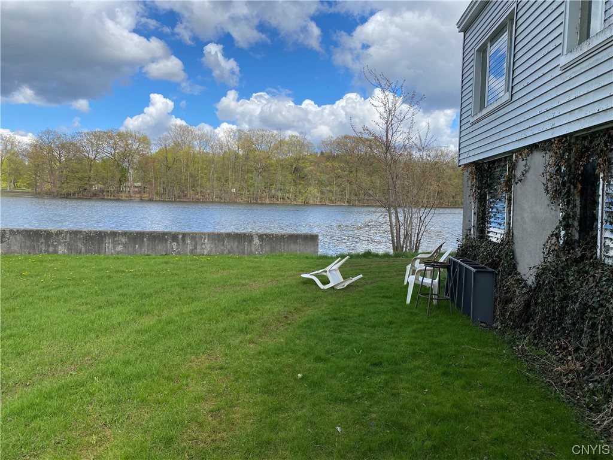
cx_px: 306
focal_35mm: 26
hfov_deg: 67.3
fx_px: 460
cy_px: 230
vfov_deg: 53.1
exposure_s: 1/1866
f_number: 1.8
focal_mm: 4.25
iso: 32
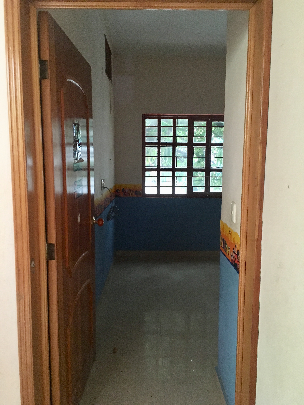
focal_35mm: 29
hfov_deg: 48.2
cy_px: 202
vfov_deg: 61.7
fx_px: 340
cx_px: 152
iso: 200
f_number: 2.2
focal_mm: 4.15
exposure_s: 1/24
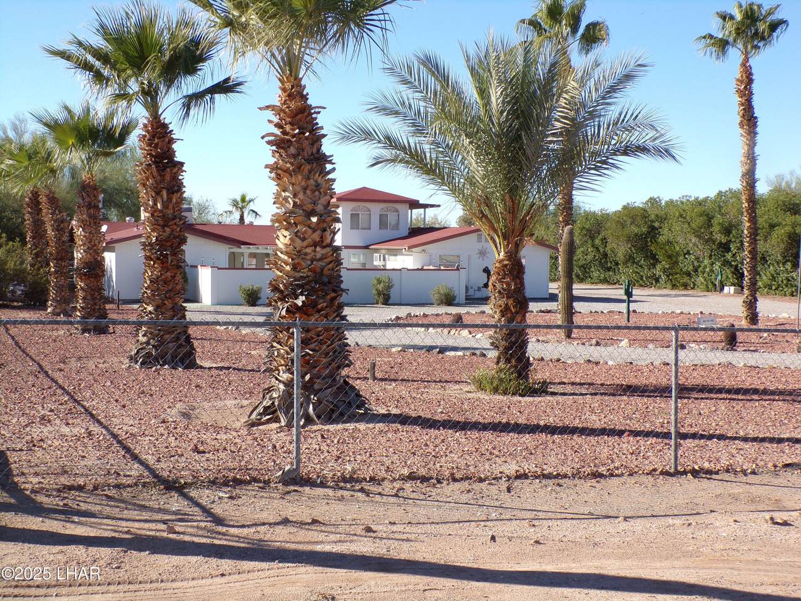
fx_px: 1134
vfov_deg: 29.7
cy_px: 300
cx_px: 400
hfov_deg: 38.9
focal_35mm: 49
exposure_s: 1/280
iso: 80
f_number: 5.1
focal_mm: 8.7
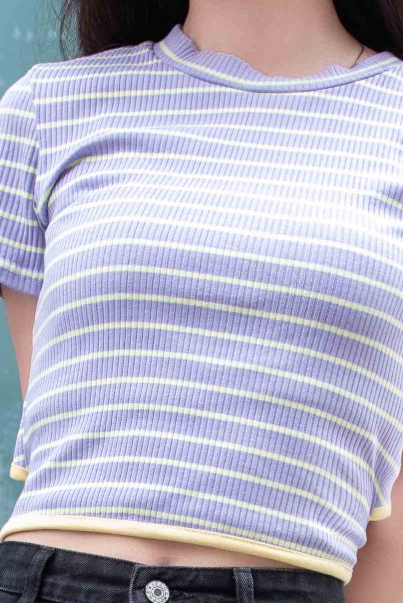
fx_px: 2584
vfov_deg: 12.7
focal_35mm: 154
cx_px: 256
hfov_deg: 8.9
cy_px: 900
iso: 200
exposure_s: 1/100
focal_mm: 31
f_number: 9
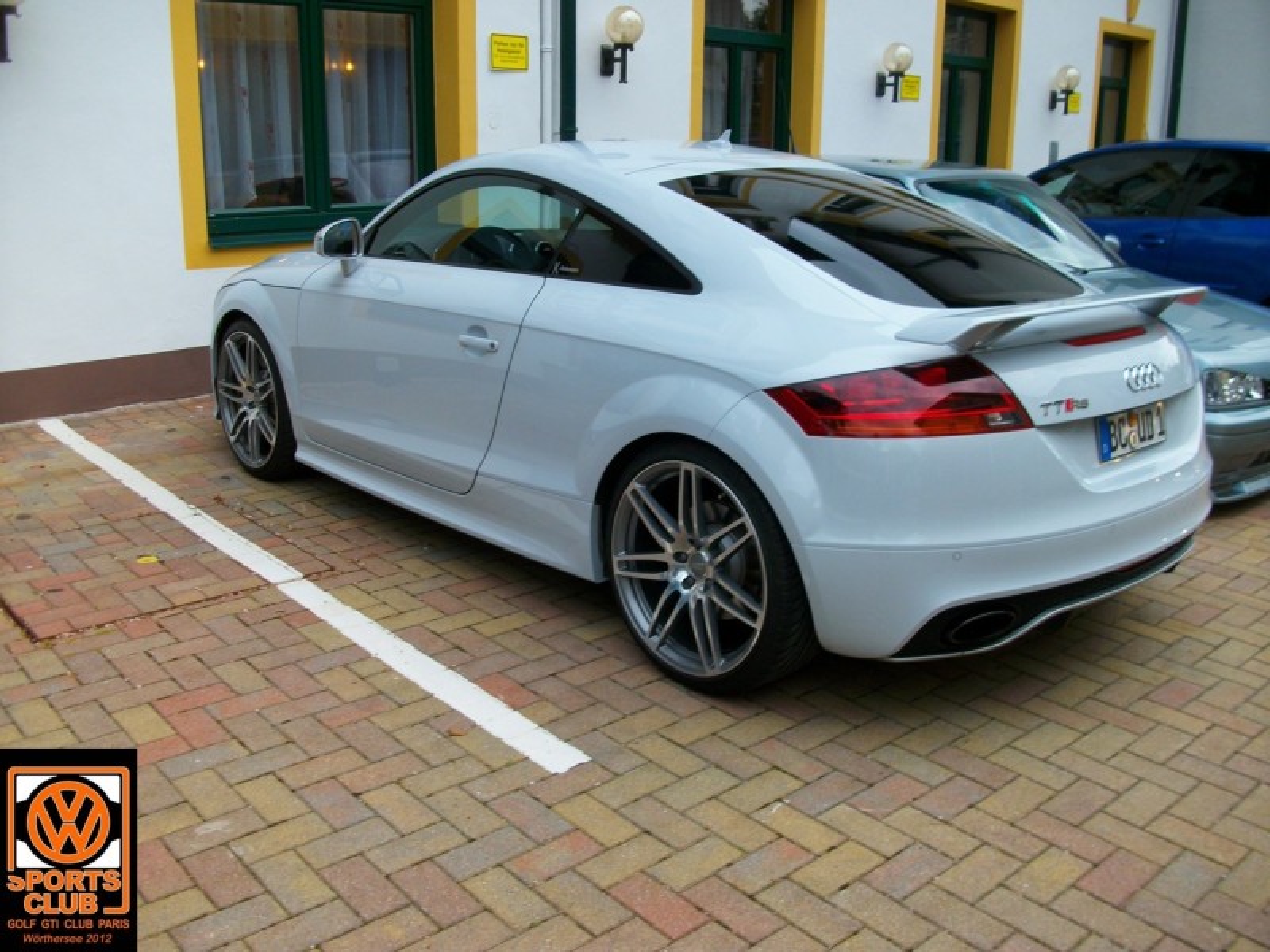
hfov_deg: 54.0
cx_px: 635
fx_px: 1247
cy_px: 476
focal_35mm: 34
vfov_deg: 41.8
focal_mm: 5.7
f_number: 2.9
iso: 80
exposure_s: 1/74
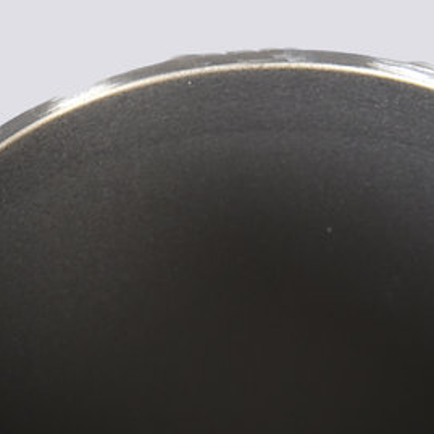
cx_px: -234
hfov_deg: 4.9
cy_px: 805
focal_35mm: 354
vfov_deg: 4.9
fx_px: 5021
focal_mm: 70
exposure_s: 1/160
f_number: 10
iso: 160
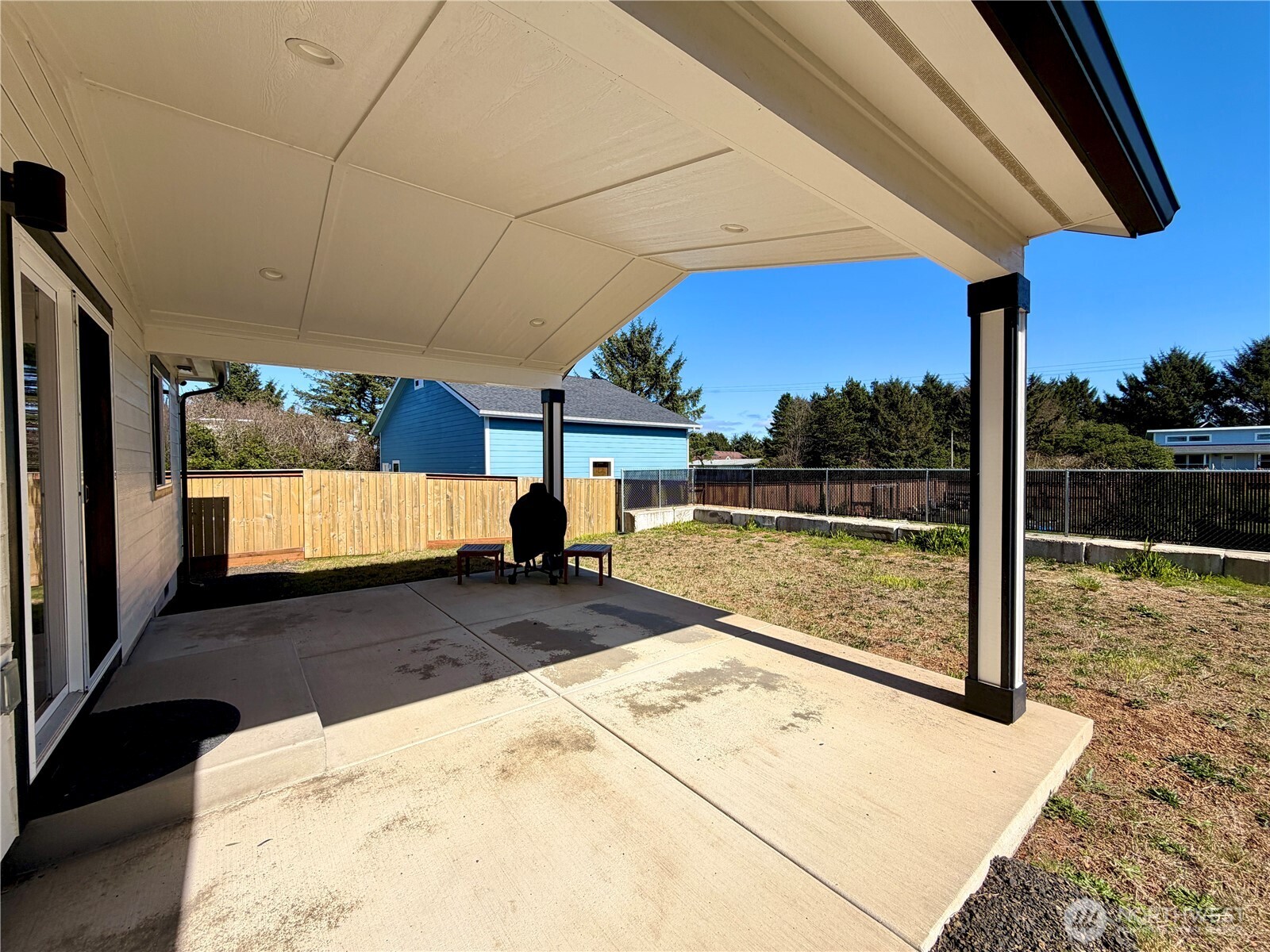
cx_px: 635
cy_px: 476
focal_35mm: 14
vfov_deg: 85.7
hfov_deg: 102.1
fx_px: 514
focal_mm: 2.22
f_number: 2.2
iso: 20
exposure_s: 1/1001
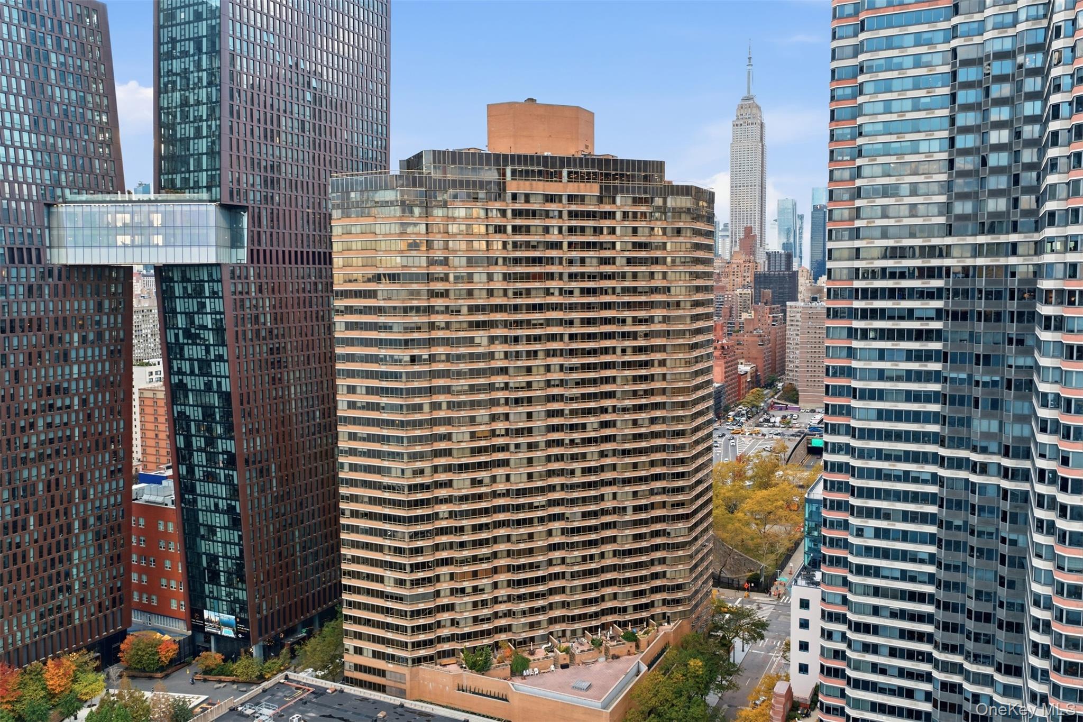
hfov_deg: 65.5
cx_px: 542
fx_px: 842
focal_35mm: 28
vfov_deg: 46.4
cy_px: 361
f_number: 2.8
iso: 400
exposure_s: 1/320
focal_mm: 14.4
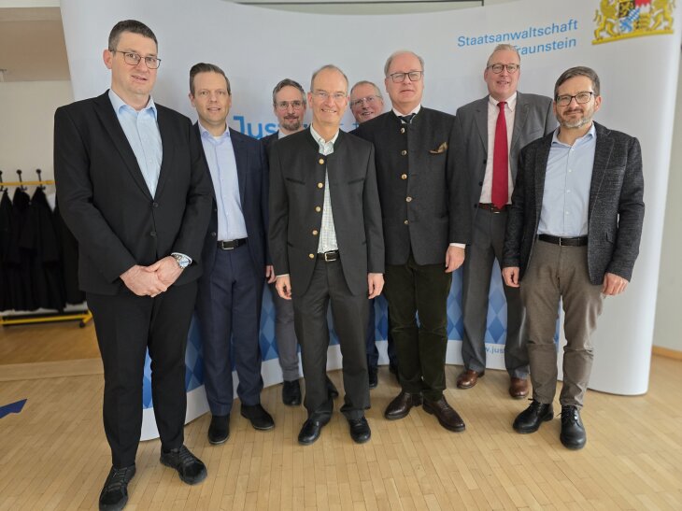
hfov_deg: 73.9
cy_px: 256
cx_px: 341
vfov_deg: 58.9
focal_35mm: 23
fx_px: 453
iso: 500
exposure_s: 1/100
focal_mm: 6.3
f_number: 1.7
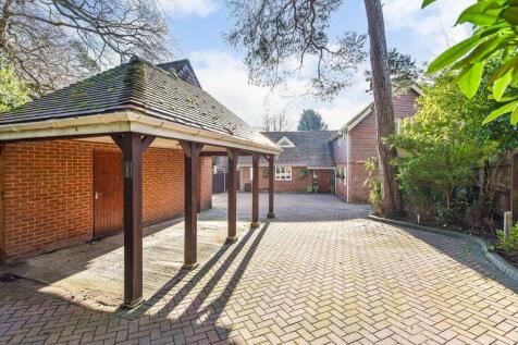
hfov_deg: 96.8
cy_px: 172
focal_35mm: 16
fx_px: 230
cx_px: 259
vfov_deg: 73.7
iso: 400
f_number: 7.1
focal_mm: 16
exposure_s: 1/320
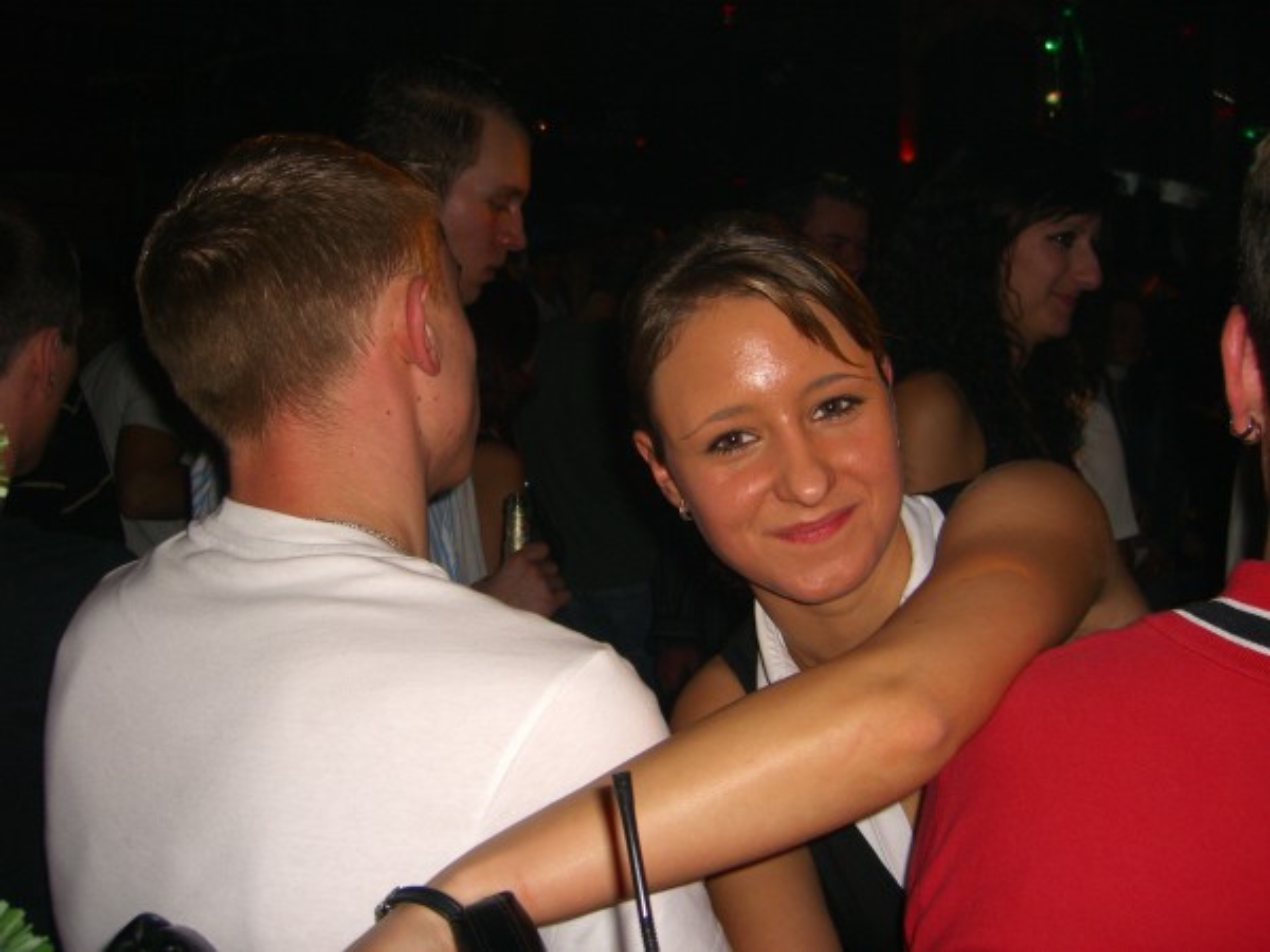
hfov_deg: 49.0
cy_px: 476
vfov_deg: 37.7
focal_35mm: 38
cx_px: 635
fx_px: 1394
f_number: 2.8
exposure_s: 1/60
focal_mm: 7.9
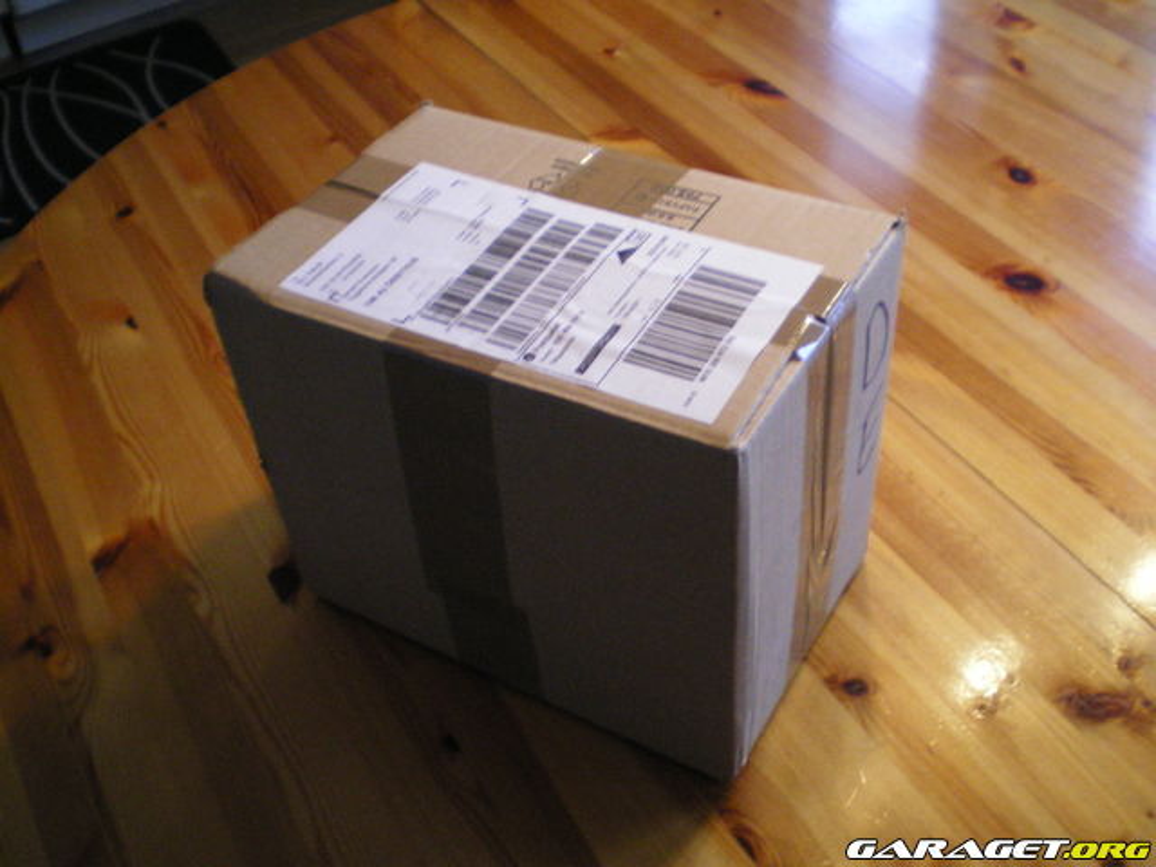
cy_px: 434
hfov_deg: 49.0
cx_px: 578
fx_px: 1269
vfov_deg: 37.7
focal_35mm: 38
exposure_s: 1/15
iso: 400
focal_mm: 6.3
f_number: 3.1
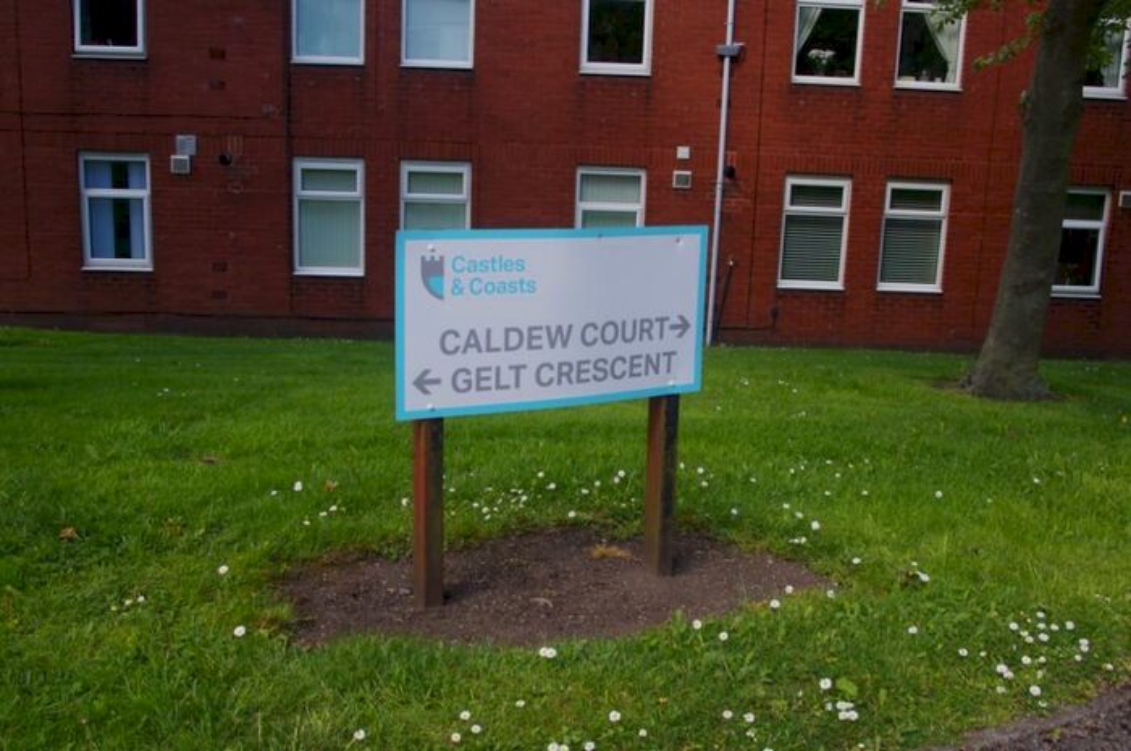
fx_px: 1067
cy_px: 376
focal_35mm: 34
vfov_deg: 38.8
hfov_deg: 55.9
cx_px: 566
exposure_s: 1/100
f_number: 11
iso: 400
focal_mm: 23.13
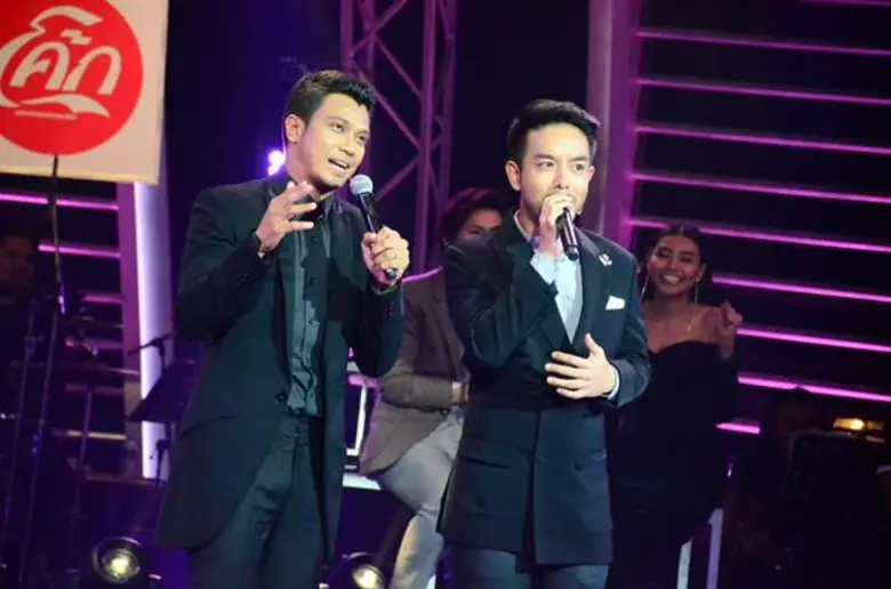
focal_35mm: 210
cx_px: 446
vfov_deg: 6.5
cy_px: 294
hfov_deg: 9.8
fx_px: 5185
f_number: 5.6
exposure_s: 1/320
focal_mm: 140
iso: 6400
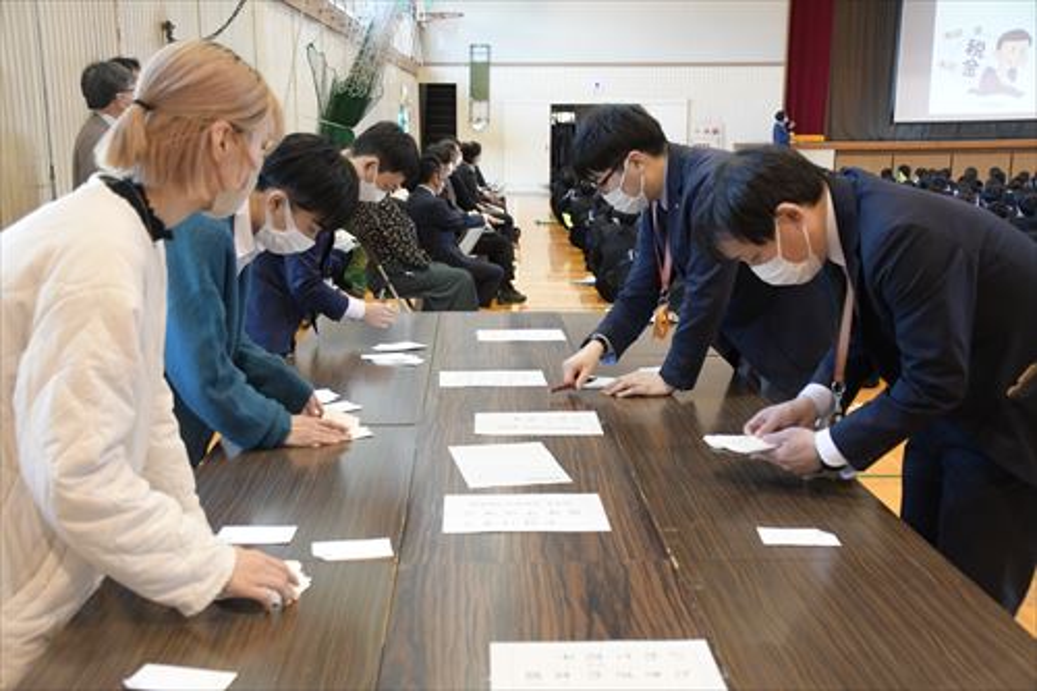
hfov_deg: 46.4
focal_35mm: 42
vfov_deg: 31.9
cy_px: 346
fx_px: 1209
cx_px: 518
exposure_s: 1/100
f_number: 5
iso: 2000
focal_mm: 28
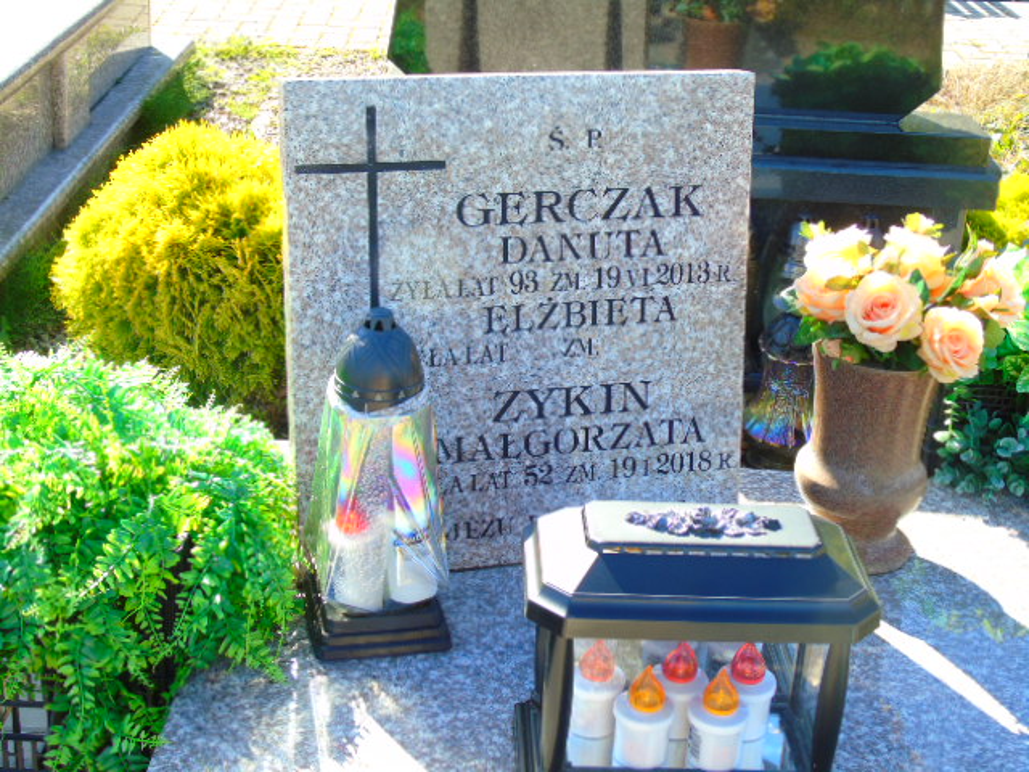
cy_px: 386
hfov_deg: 35.5
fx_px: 1605
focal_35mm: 54
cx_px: 514
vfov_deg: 27.0
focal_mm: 9.6
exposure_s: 1/100
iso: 80
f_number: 4.3
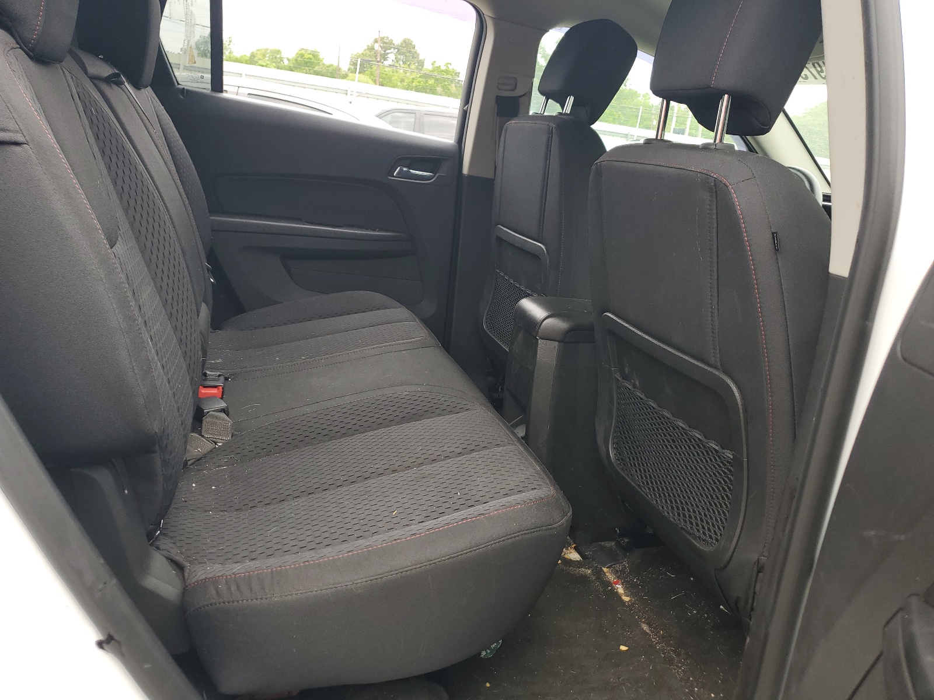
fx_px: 702
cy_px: 350
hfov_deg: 67.3
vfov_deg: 53.1
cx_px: 467
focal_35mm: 26
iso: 50
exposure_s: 1/250
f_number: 1.5
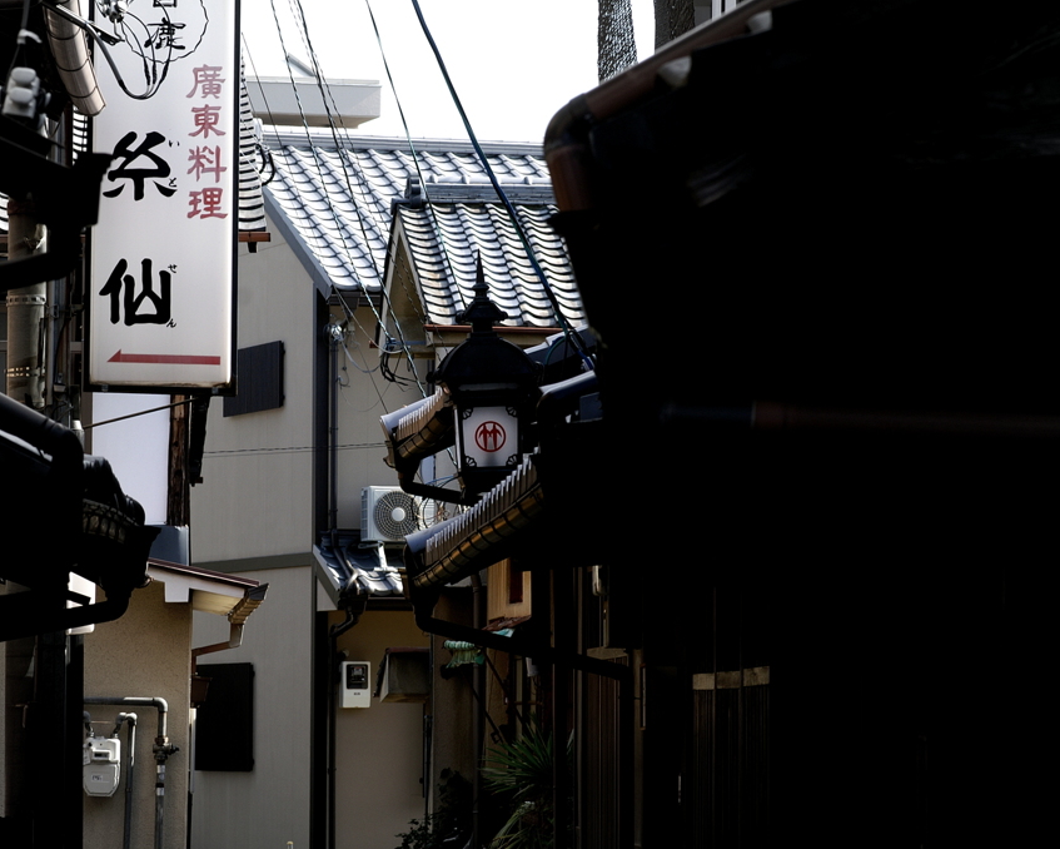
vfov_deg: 9.1
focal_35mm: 170
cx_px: 476
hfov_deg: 11.3
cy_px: 424
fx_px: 5334
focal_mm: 100
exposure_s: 1/60
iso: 125
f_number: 10
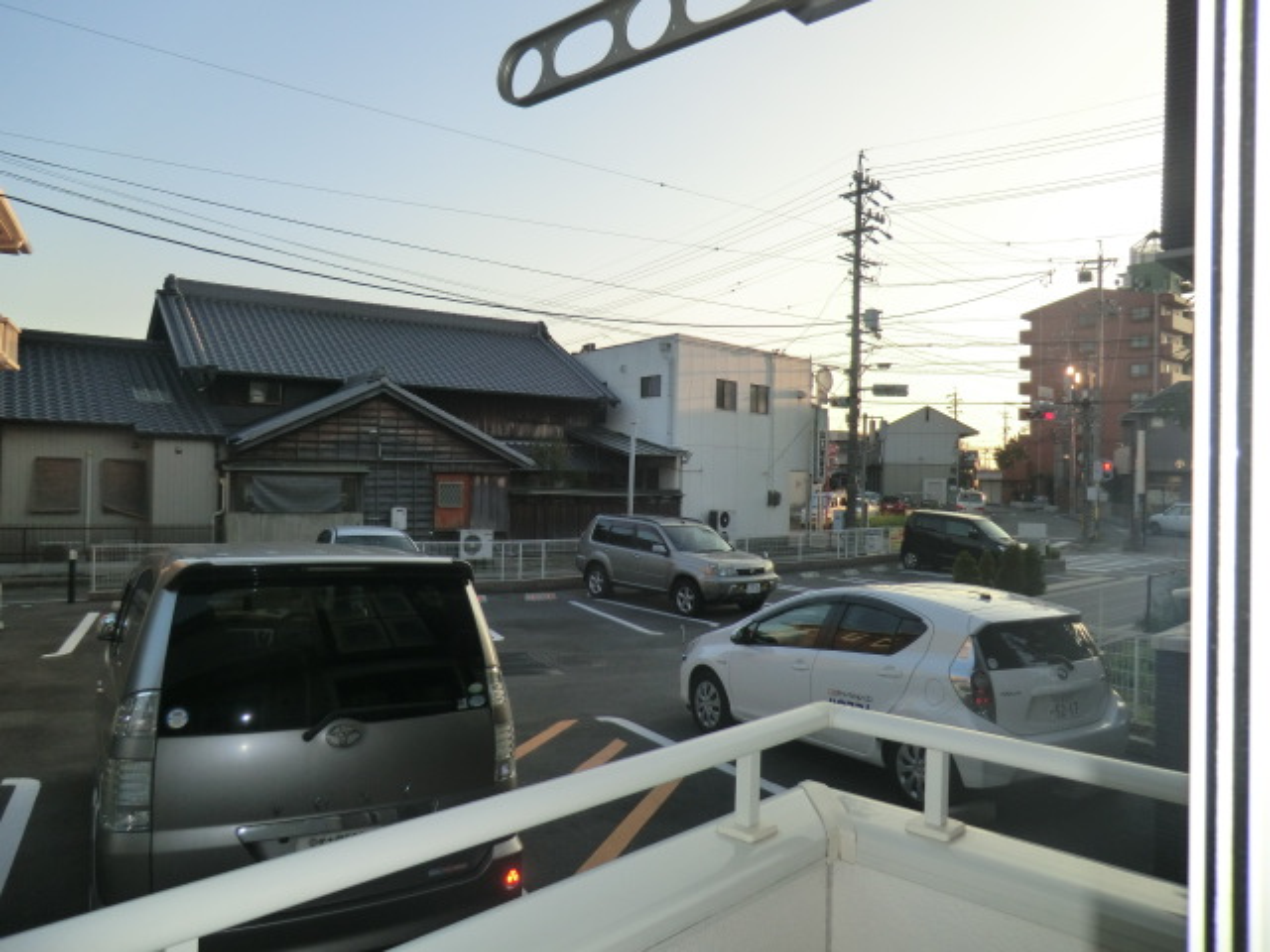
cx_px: 635
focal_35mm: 24
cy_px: 476
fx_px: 881
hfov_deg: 71.6
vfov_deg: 56.8
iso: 80
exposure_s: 1/400
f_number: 3.2
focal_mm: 4.3
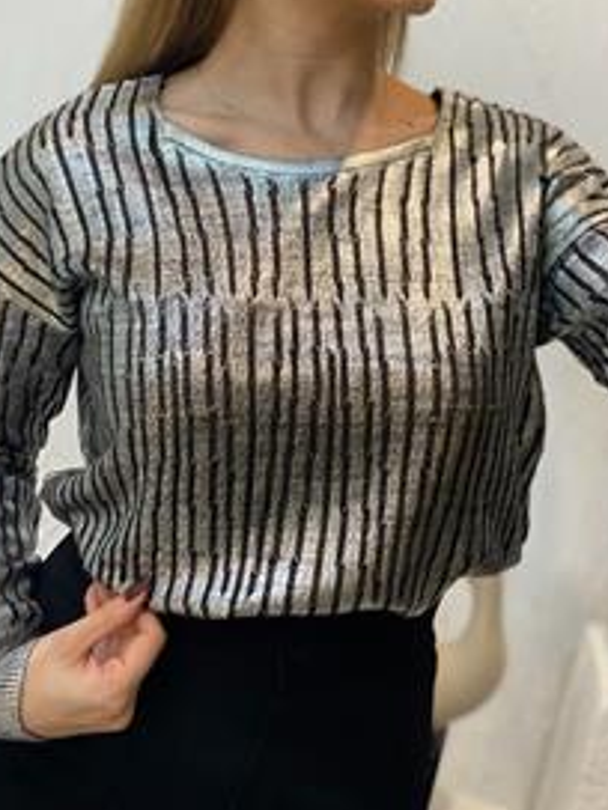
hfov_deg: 18.7
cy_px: 210
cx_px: 325
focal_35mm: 79
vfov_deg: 24.5
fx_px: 1850
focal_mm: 6
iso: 100
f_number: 2
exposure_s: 1/100
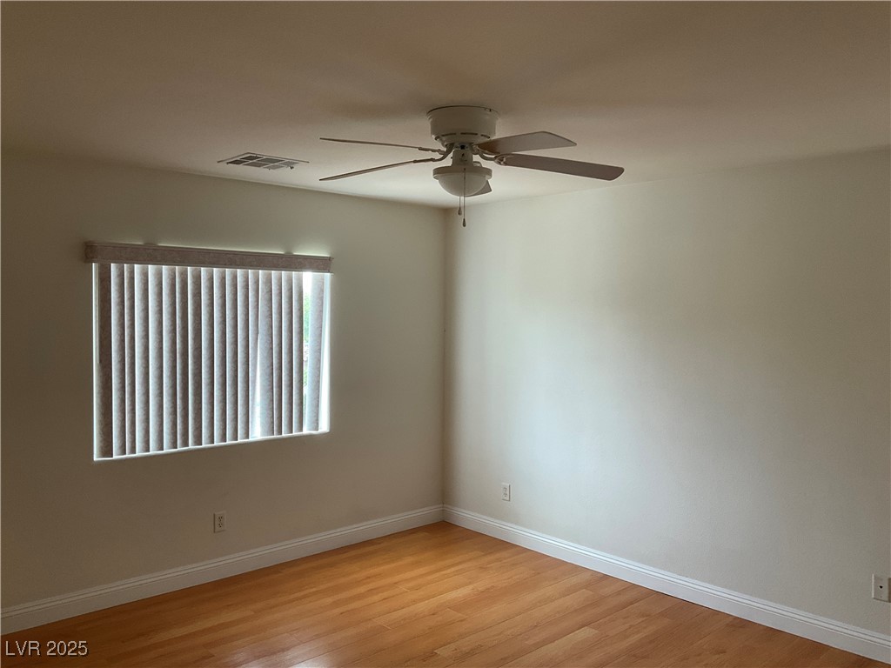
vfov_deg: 48.2
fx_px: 746
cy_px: 334
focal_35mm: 29
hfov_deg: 61.7
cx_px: 446
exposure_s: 1/80
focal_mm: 3
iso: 64
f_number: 1.8
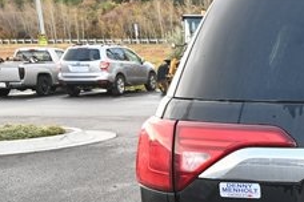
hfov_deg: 23.6
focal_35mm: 73
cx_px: 419
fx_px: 616
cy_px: 207
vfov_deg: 18.2
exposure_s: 1/30
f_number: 13
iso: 640
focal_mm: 26
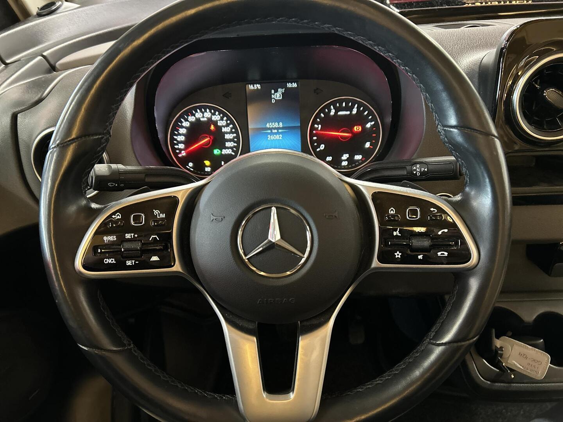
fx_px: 423
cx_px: 282
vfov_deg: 53.1
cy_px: 211
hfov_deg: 67.3
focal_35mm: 26
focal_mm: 5.7
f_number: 1.5
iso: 640
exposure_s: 1/36
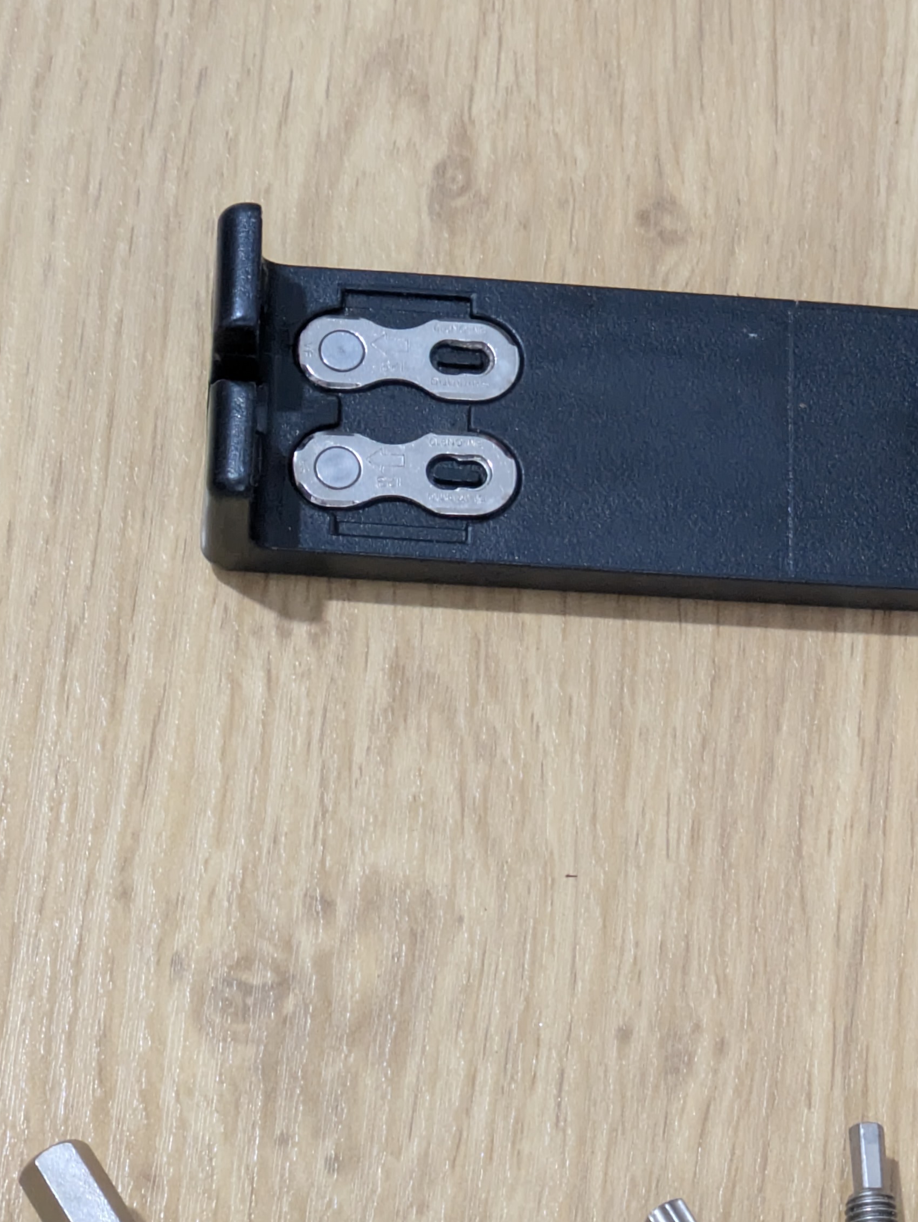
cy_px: 931
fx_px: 3675
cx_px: 634
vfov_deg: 18.8
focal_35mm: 104
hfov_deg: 14.2
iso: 435
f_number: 1.89
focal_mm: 5.43
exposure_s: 1/100
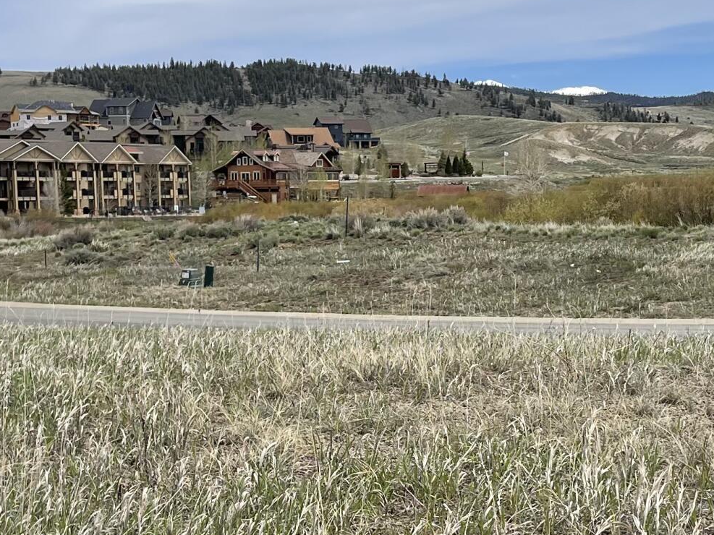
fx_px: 1567
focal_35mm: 76
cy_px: 468
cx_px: 409
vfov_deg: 19.1
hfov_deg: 25.6
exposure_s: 1/4525
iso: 32
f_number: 1.6
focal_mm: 5.1
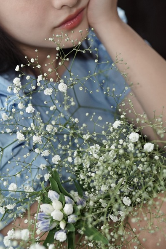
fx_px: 443
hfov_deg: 21.2
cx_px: 63
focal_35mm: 64
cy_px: 133
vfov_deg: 31.4
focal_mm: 35
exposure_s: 1/160
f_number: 2.5
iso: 1000
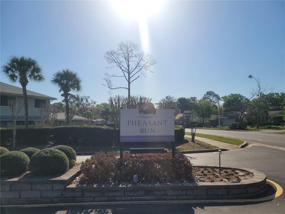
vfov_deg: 53.1
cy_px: 107
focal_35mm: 26
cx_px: 142
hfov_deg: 67.3
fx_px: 214
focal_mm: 5.4
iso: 40
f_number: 1.8
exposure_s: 1/5671
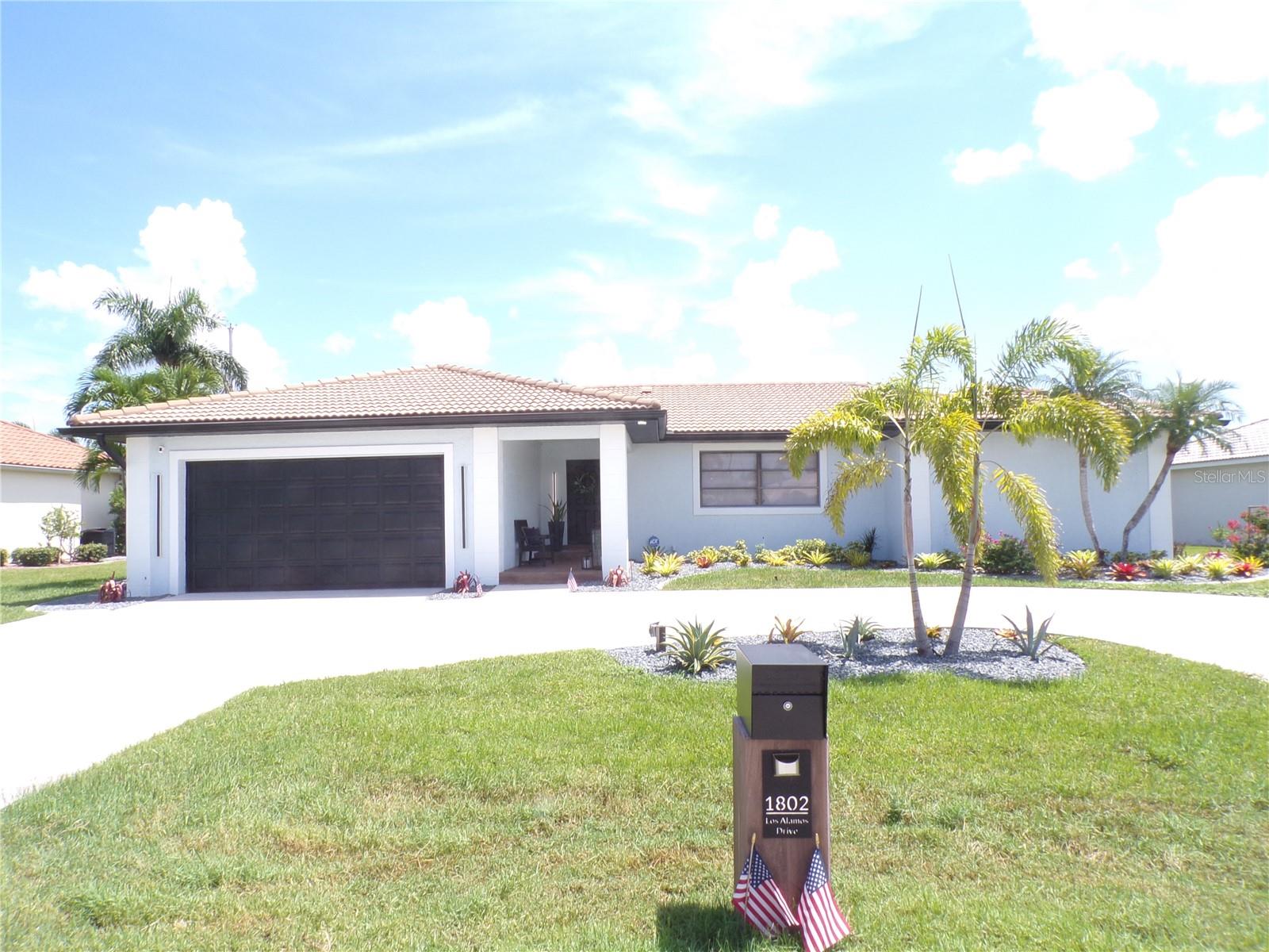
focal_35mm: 24
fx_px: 880
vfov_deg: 56.8
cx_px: 634
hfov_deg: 71.6
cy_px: 476
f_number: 8
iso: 80
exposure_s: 1/60
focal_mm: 4.3
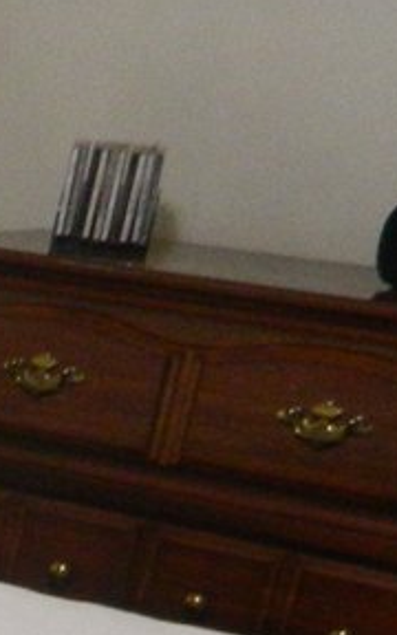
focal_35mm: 139
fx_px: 2406
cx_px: -974
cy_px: 995
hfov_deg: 7.6
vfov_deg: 14.0
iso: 280
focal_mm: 4.5
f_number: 3.1
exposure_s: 1/30
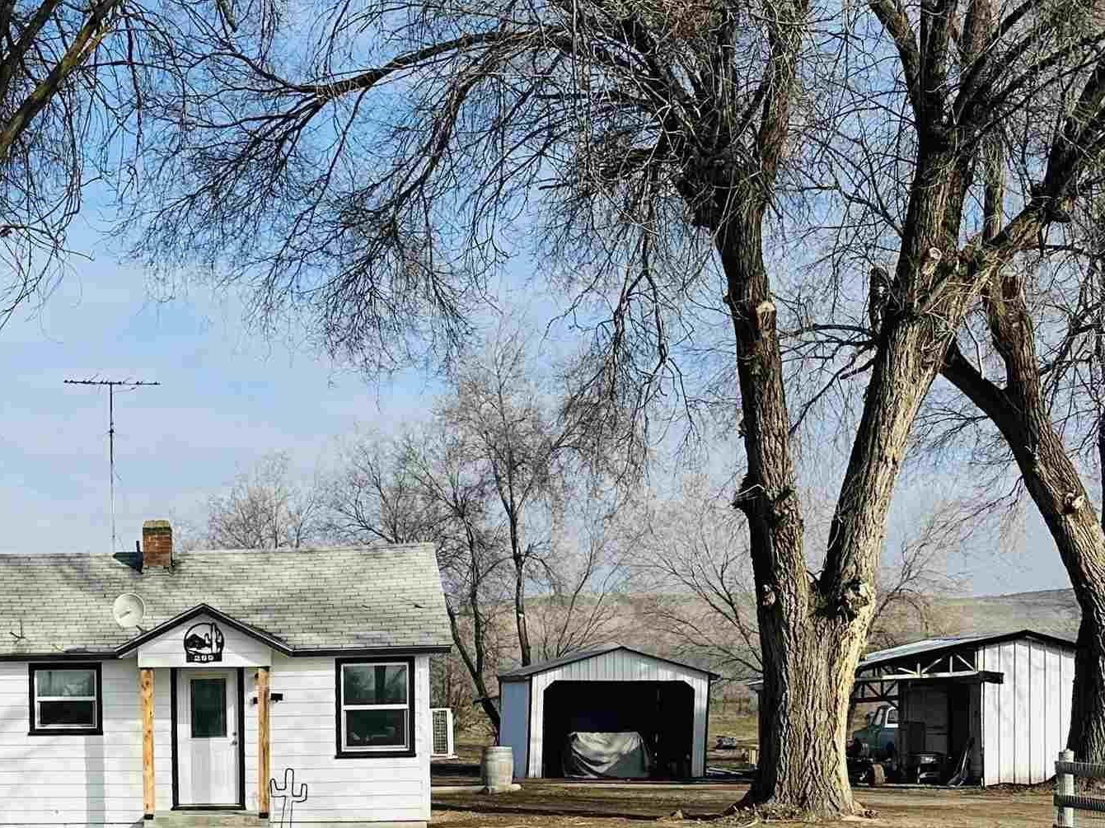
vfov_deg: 25.5
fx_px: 1755
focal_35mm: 55
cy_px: 777
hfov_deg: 33.2
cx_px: 116
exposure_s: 1/4762
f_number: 1.78
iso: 80
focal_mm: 6.86
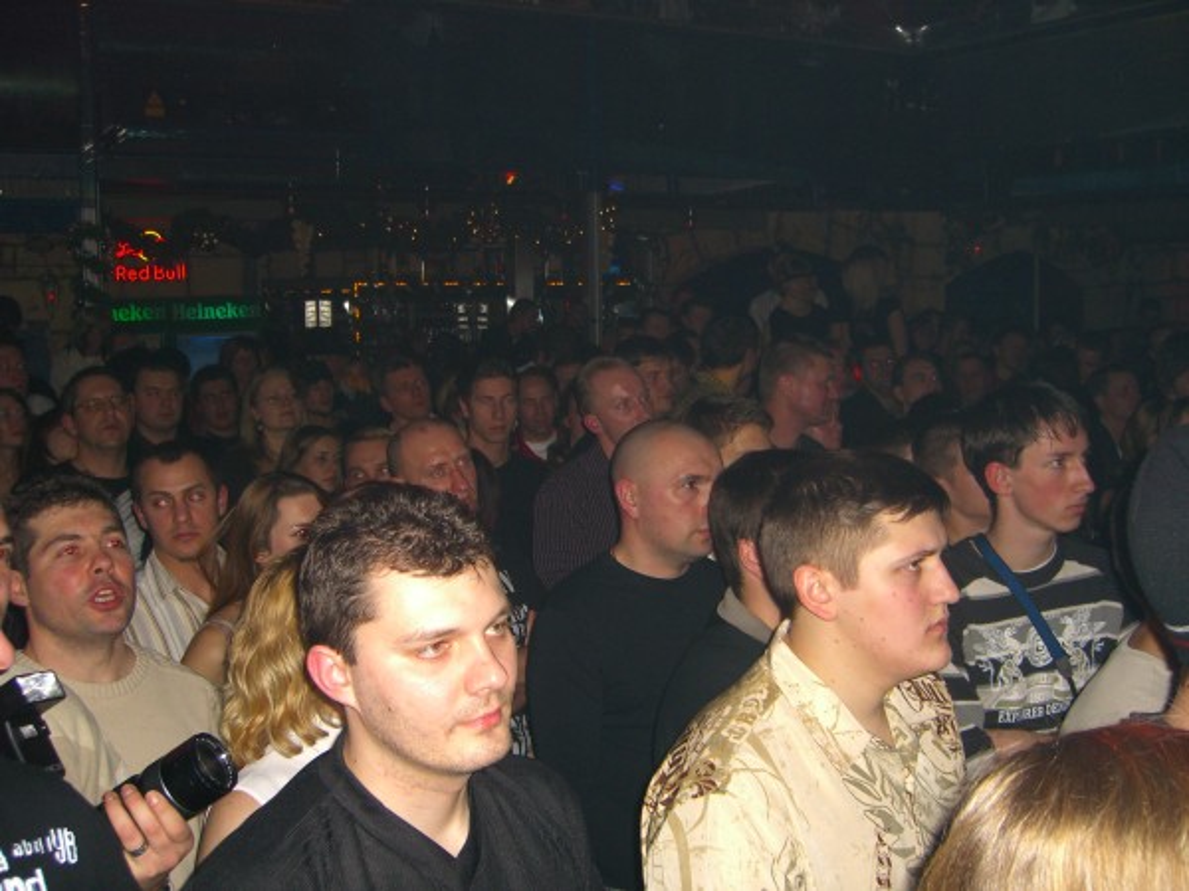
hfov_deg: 49.0
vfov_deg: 37.7
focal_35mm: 38
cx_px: 594
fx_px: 1305
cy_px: 446
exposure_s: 1/60
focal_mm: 7.9
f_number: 2.8
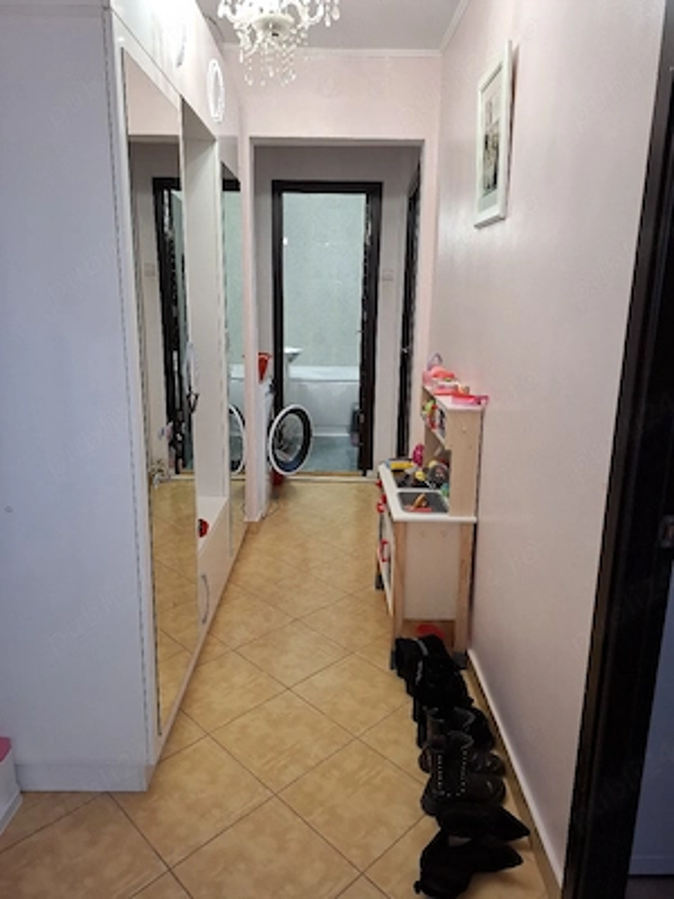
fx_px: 597
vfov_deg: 73.9
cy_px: 450
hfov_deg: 58.9
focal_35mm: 23
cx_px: 337
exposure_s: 1/50
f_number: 1.8
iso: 320
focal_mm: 5.54
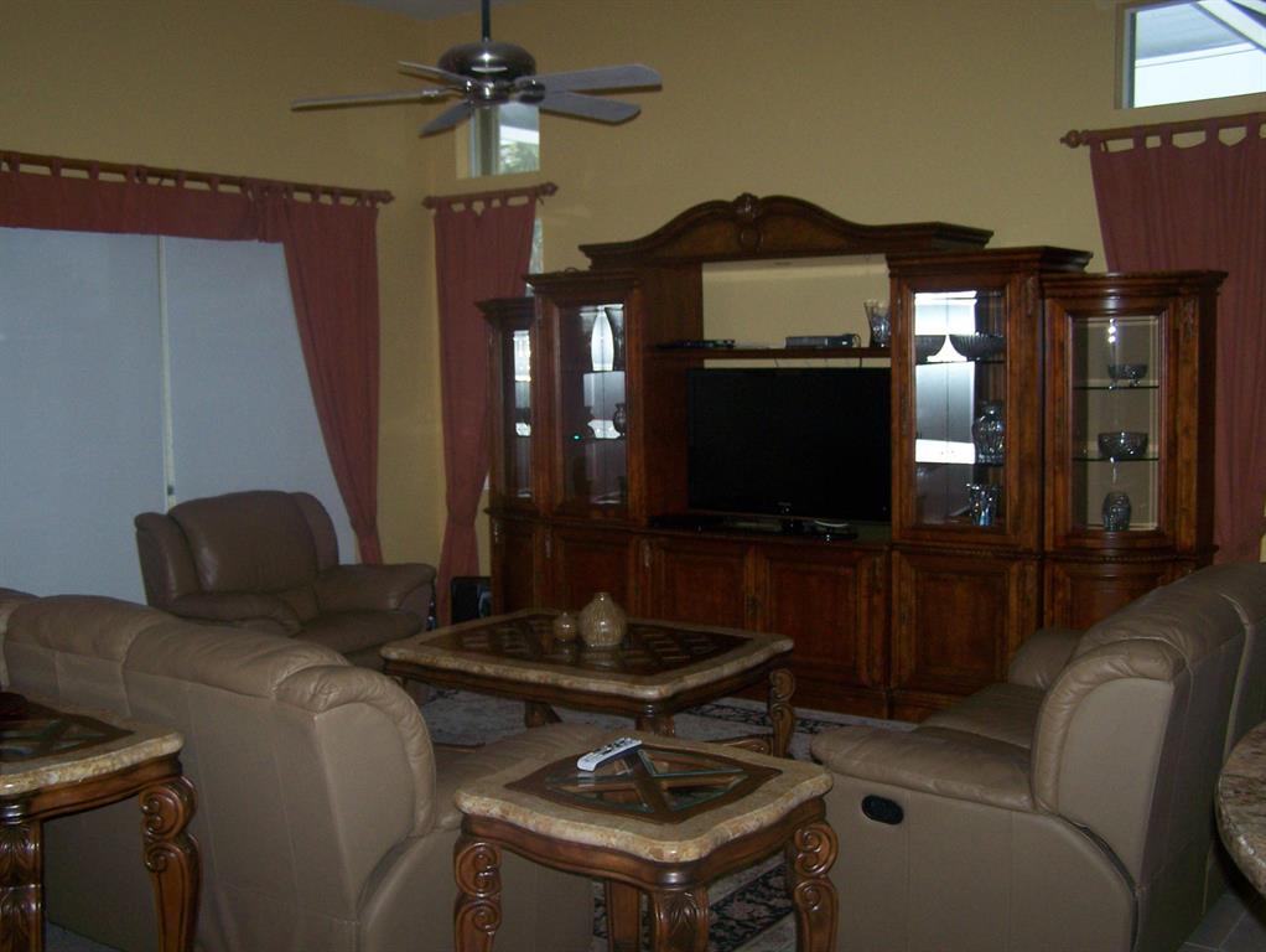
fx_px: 1391
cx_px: 633
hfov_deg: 48.9
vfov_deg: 37.8
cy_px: 476
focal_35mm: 38
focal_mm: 6.3
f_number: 2.8
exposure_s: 1/60
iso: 160
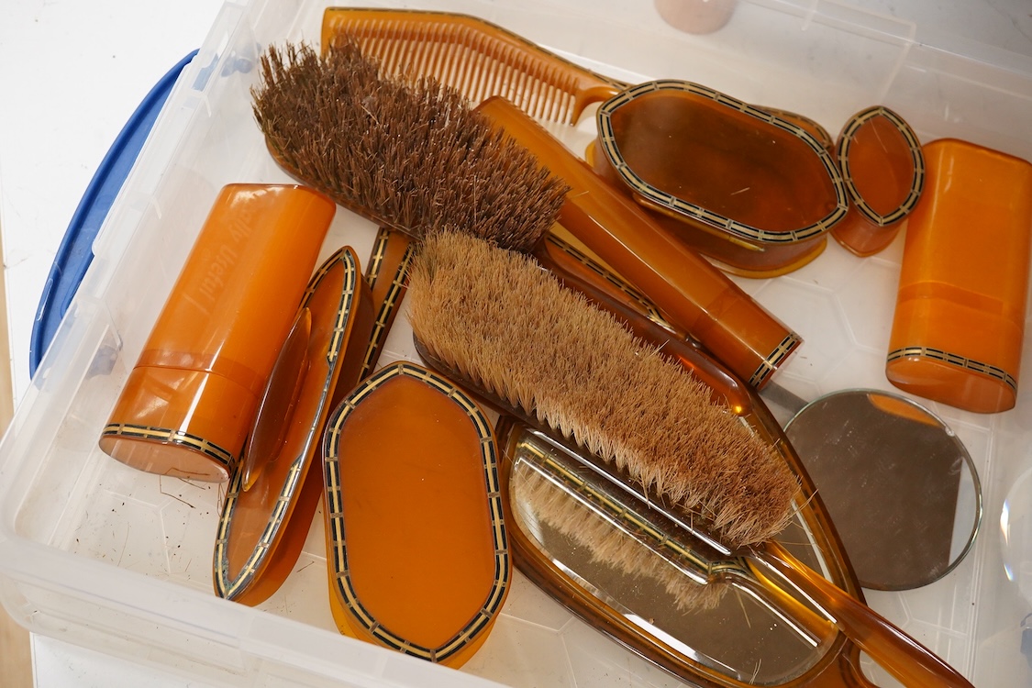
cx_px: 516
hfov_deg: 43.6
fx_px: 1290
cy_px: 344
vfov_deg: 29.9
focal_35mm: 45
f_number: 8
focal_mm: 30
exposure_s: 1/160
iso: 2500
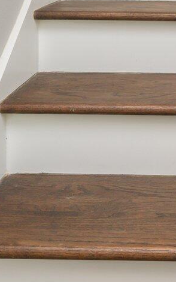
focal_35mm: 62
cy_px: -4
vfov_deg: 30.5
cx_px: 184
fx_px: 476
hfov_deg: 20.2
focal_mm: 14
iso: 500
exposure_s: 1/60
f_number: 9
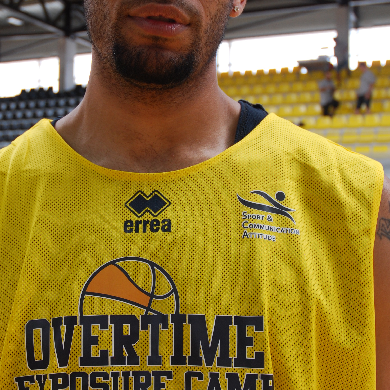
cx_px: 153
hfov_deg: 30.0
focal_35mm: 57
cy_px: 181
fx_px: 727
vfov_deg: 30.0
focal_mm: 22
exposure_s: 1/80
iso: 200
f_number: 4.5
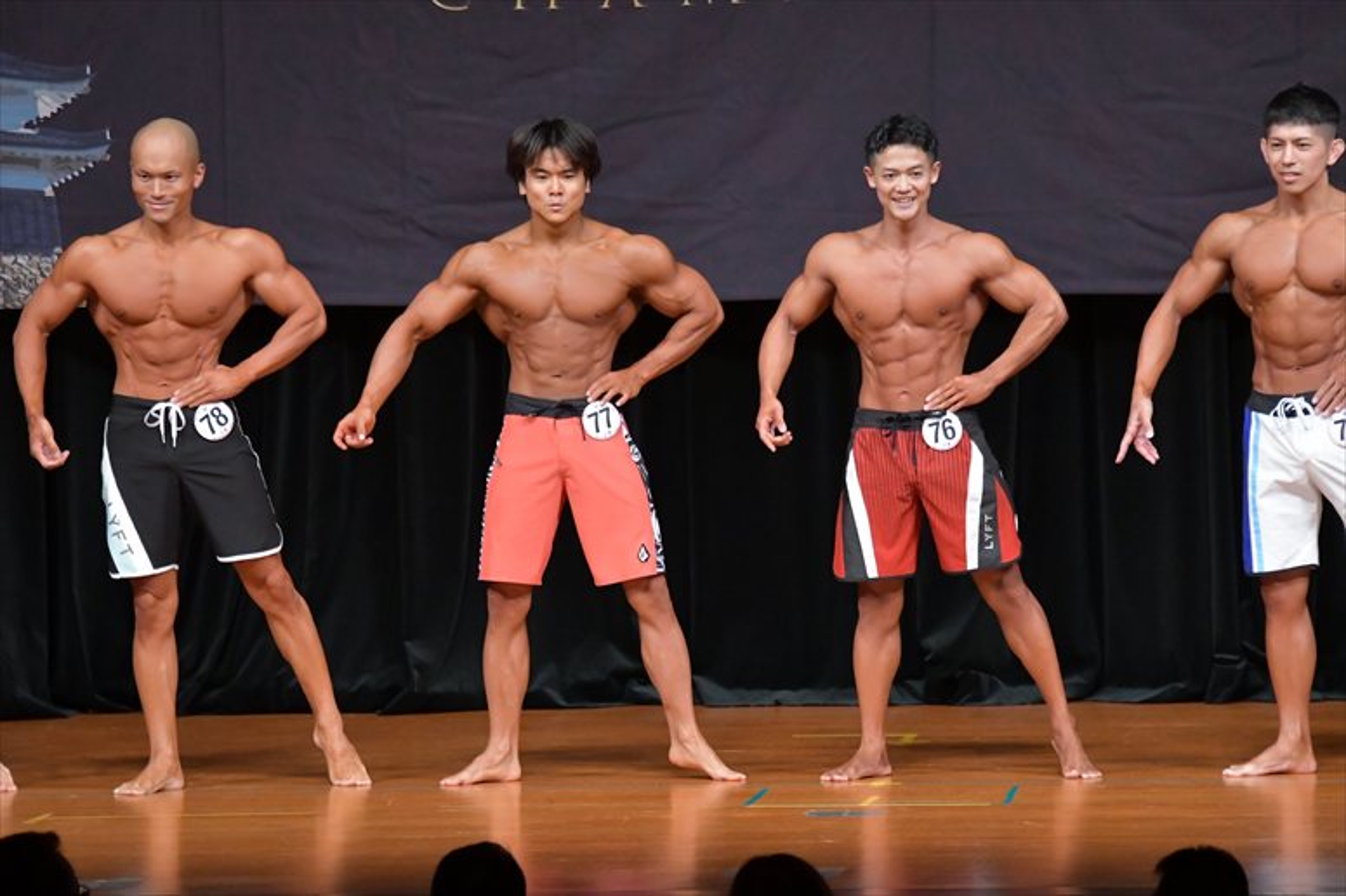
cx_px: 673
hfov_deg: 8.1
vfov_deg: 5.4
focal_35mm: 255
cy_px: 448
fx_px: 9530
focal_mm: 170
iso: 5000
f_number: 5.6
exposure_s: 1/400
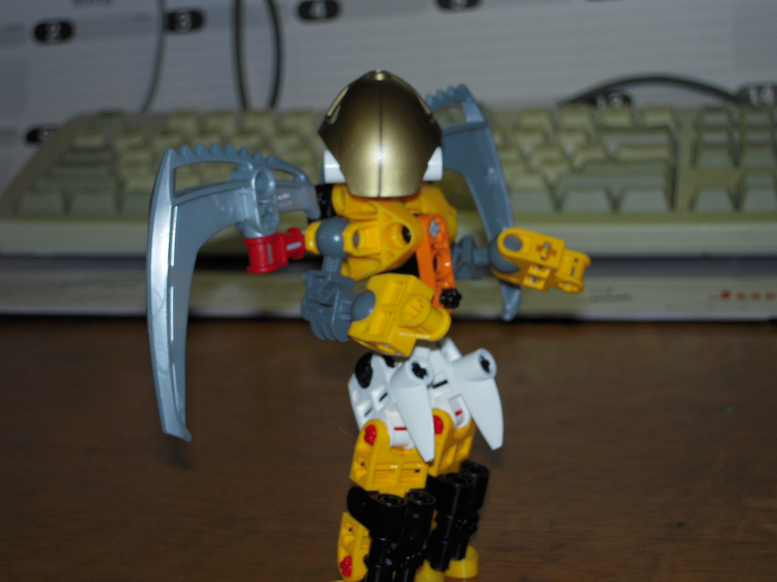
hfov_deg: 21.8
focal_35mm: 90
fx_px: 2020
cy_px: 291
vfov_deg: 16.4
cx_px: 388
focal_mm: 16.1
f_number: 5
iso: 100
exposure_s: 1/60
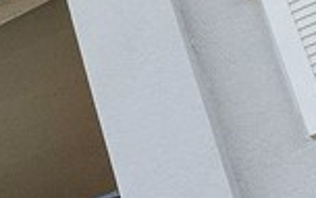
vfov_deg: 9.5
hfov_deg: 11.7
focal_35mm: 131
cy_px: 354
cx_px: -531
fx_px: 1128
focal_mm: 18
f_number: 11
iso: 1000
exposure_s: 1/1500
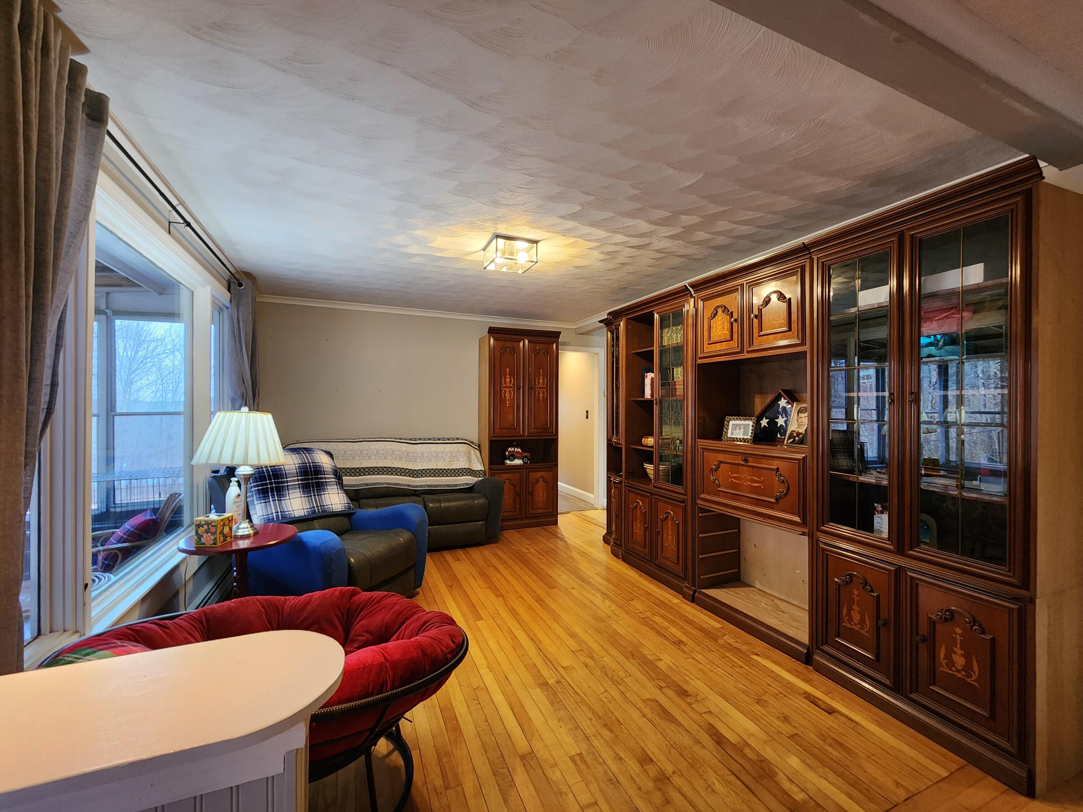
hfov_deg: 106.2
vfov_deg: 89.9
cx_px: 542
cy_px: 406
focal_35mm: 13
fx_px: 407
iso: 320
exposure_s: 1/30
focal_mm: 2.2
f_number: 2.2
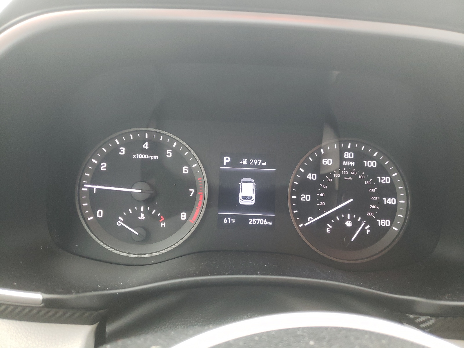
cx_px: 232
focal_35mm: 26
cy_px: 174
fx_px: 349
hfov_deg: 67.3
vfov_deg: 53.1
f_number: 1.5
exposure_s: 1/50
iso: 222
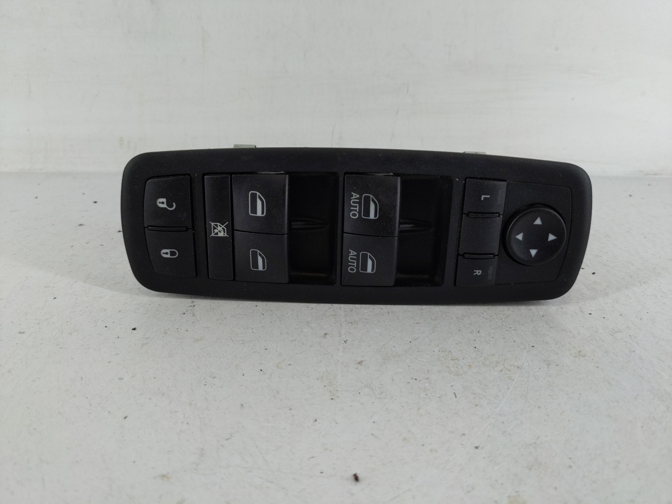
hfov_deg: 69.4
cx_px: 336
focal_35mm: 25
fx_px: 485
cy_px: 252
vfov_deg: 54.9
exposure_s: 1/123
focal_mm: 4.38
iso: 59
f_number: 1.73
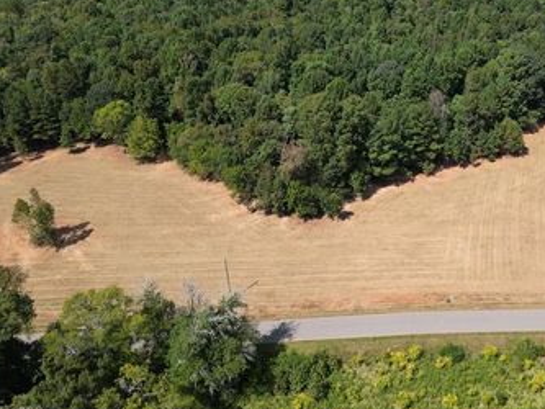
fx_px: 567
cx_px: 394
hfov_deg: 49.7
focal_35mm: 36
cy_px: 112
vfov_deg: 38.8
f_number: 1.7
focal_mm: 6.72
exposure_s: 1/2000
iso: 100
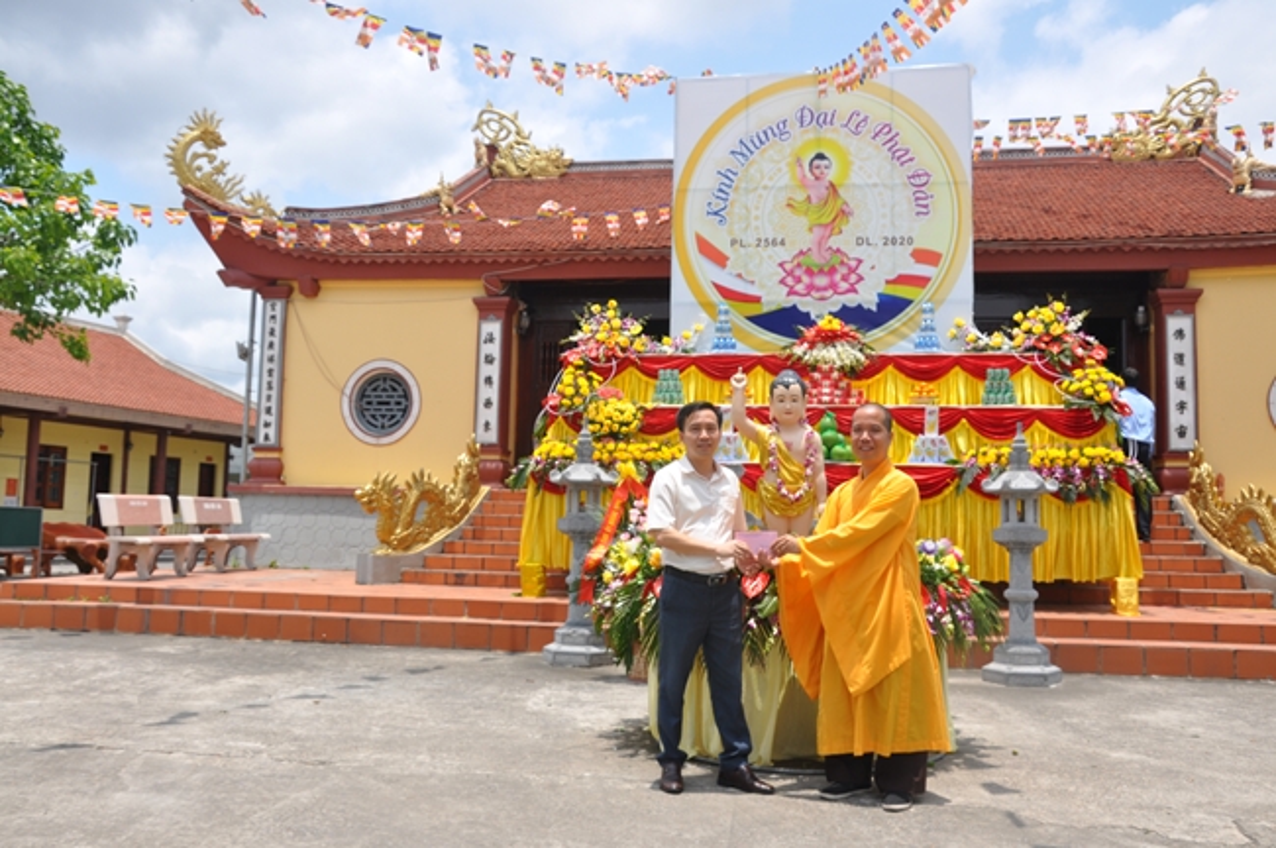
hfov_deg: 57.3
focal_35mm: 33
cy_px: 424
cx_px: 638
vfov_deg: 39.9
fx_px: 1168
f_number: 10
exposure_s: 1/400
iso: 200
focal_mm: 22
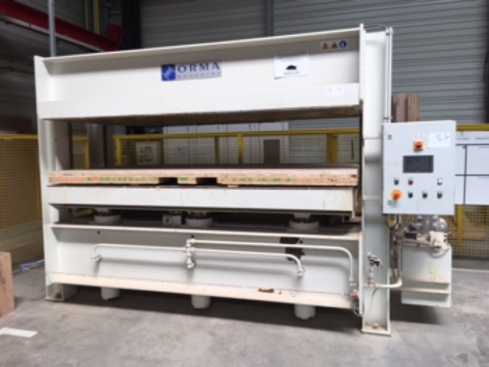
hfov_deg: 61.6
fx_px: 410
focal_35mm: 29
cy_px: 184
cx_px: 244
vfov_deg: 48.3
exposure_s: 1/100
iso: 40
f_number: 2.2
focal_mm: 4.15
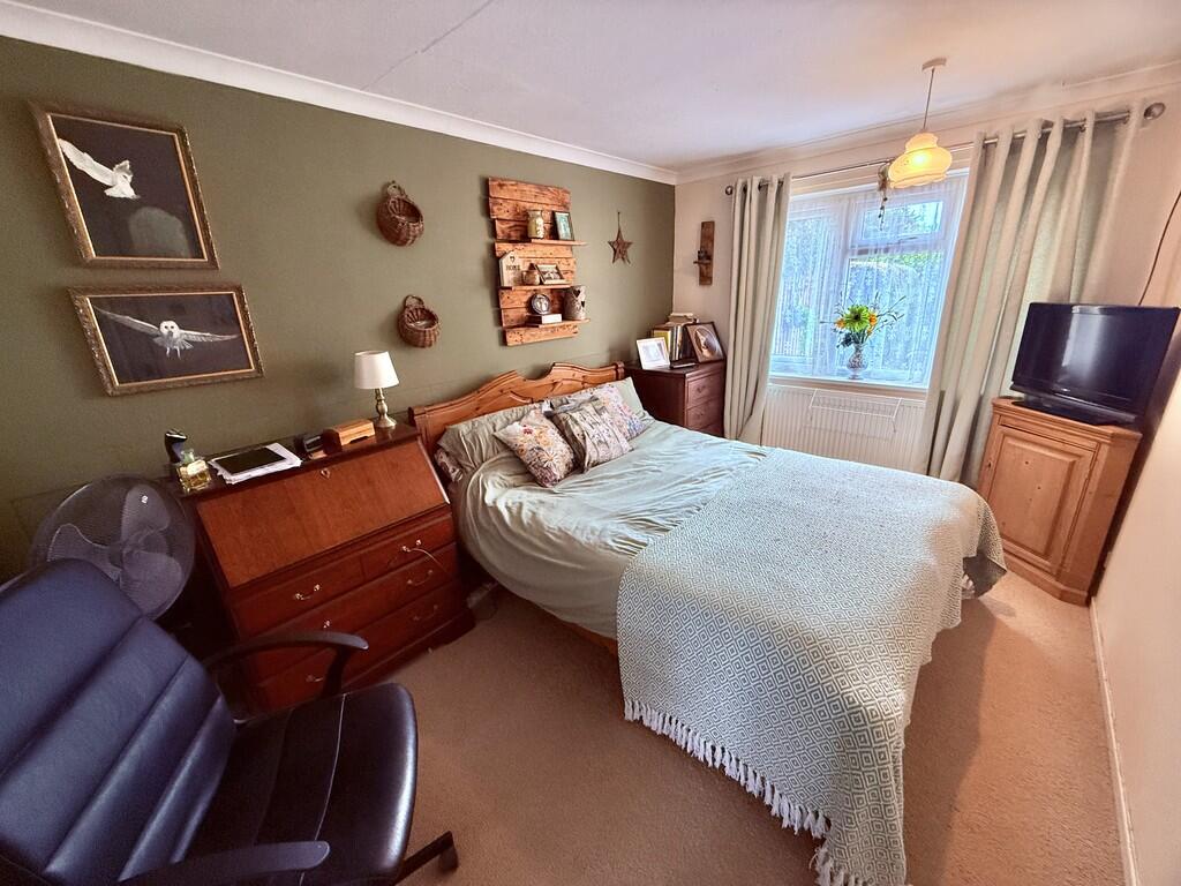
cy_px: 443
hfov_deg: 102.1
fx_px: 478
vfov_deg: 85.7
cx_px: 590
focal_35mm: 14
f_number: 2.2
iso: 320
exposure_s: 1/61
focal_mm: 2.22
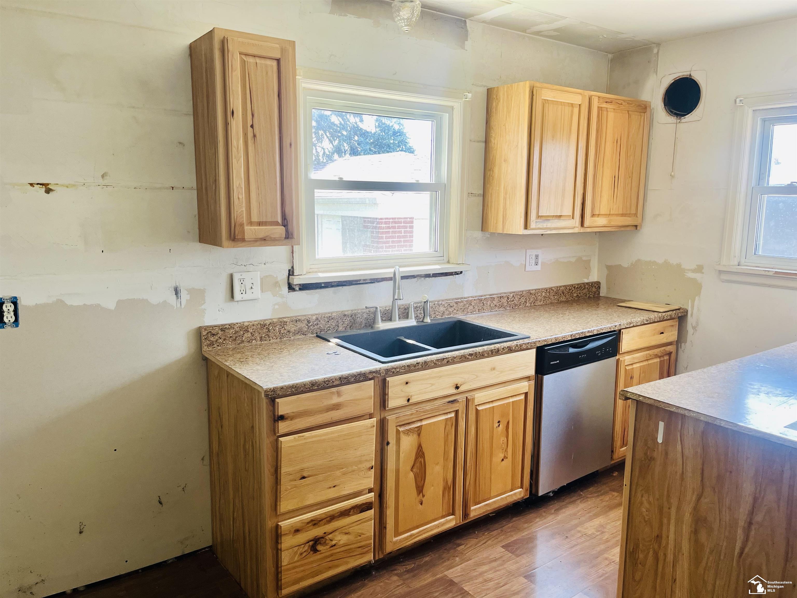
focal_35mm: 26
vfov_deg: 53.1
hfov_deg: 67.3
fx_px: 599
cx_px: 398
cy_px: 299
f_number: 1.6
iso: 100
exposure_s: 1/121
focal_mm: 5.1
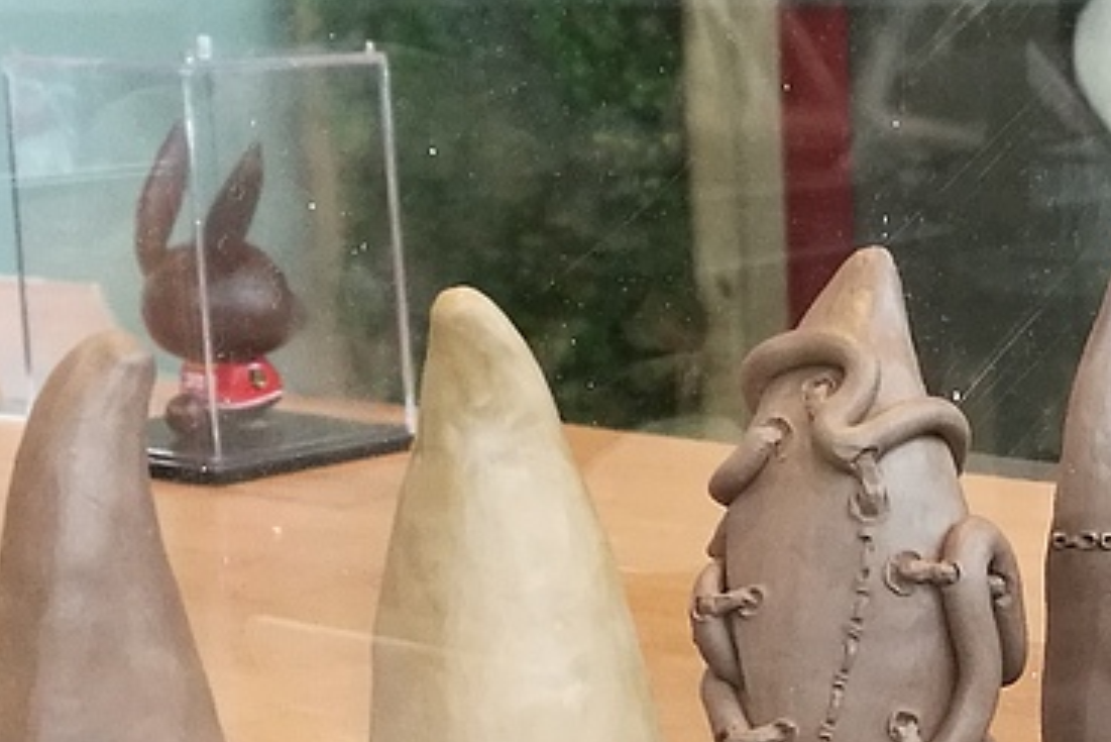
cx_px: 1144
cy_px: 800
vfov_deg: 13.7
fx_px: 3025
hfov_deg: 20.1
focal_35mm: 98
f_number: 2.2
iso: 200
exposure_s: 1/33.3
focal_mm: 4.5
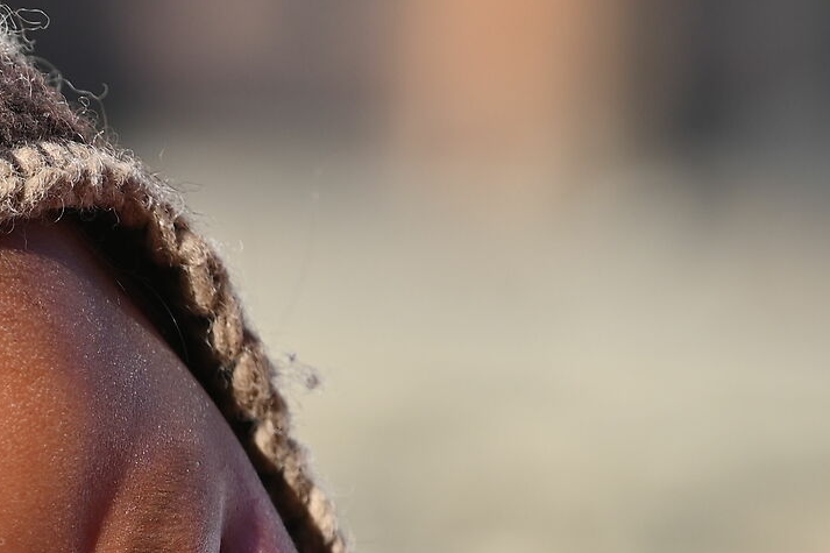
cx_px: -296
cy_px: 676
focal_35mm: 673
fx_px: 15512
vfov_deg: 2.0
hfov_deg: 3.1
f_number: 9
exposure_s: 1/500
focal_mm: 200
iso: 140
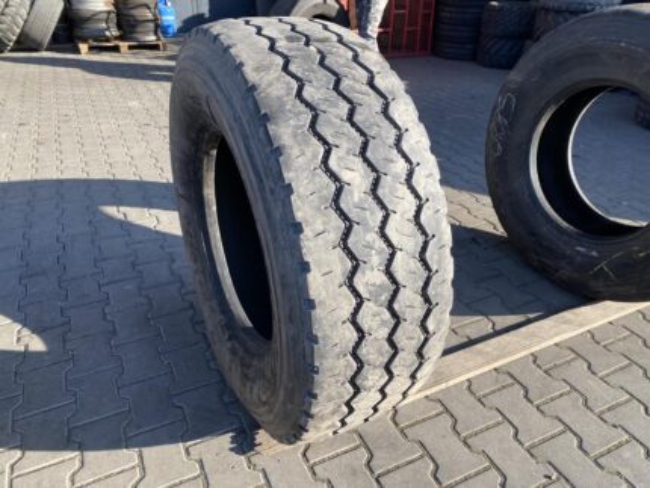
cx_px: 325
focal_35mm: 26
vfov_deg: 53.1
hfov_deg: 67.3
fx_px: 488
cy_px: 244
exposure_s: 1/644
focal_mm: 4.25
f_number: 1.8
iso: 32
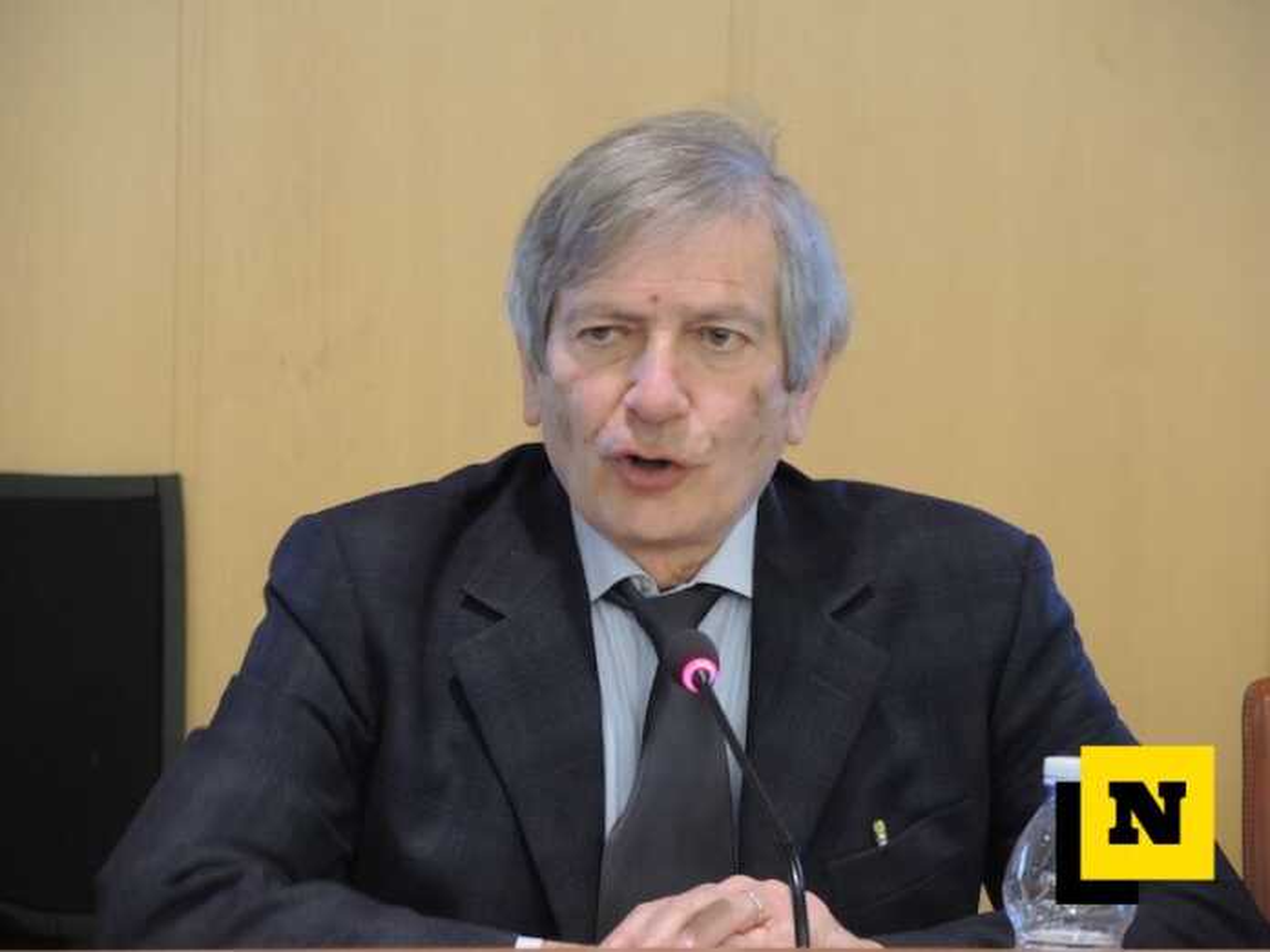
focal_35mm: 152
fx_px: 5577
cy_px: 476
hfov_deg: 13.0
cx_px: 635
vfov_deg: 9.8
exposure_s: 1/15
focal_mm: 32.6
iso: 640
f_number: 3.5
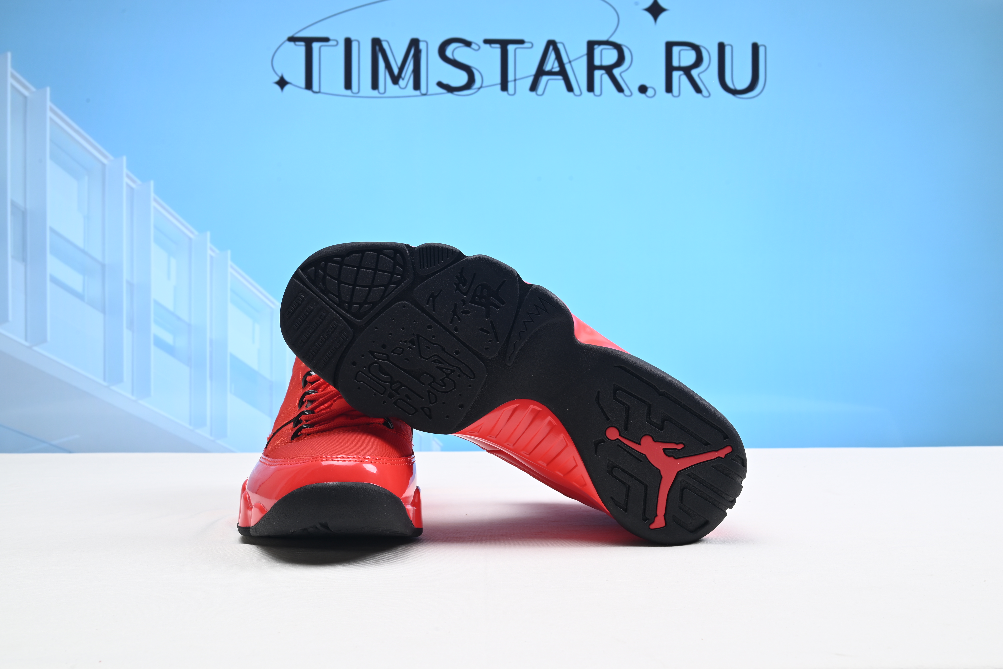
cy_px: 334
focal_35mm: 37
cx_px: 502
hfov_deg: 51.9
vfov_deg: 36.0
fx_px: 1031
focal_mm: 37
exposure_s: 1/2
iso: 100
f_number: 16
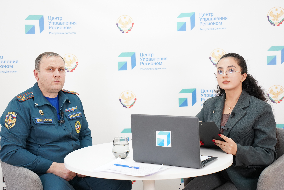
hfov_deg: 36.9
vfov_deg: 25.1
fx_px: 426
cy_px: 95
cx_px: 142
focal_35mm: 54
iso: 4000
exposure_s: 1/320
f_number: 5
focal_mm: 54
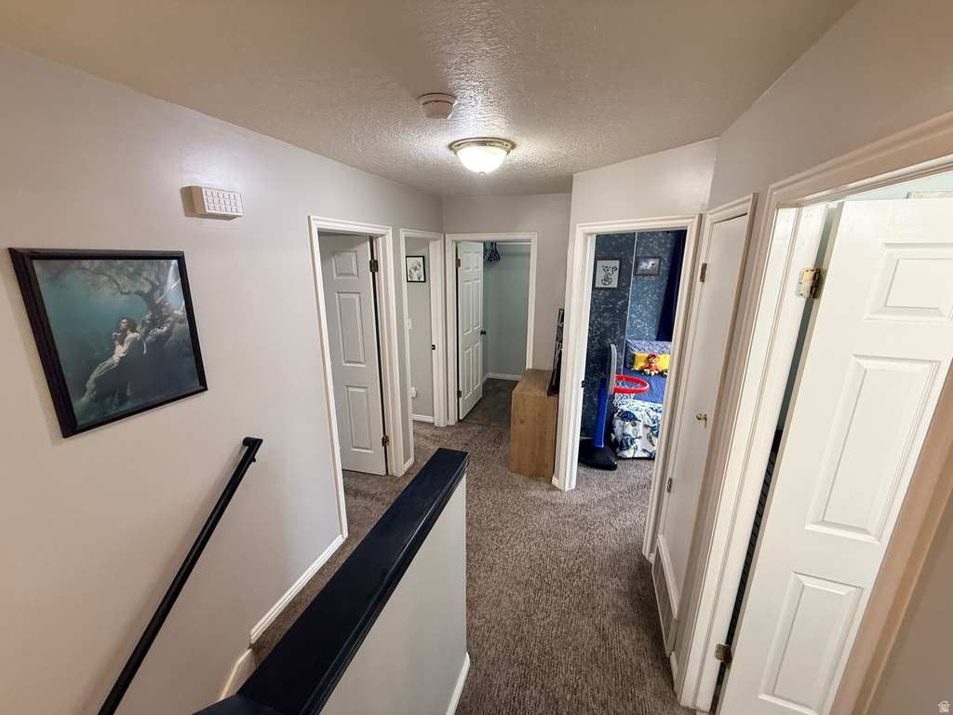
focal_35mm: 14
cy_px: 358
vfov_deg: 85.7
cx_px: 476
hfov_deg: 102.1
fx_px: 385
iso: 250
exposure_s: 1/60
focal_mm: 2.22
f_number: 2.2
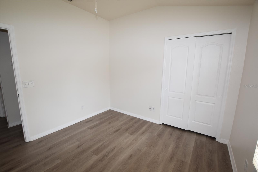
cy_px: 86
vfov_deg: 77.3
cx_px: 129
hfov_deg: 100.4
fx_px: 107
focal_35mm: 15
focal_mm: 10
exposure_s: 1/125
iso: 640
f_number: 5.6
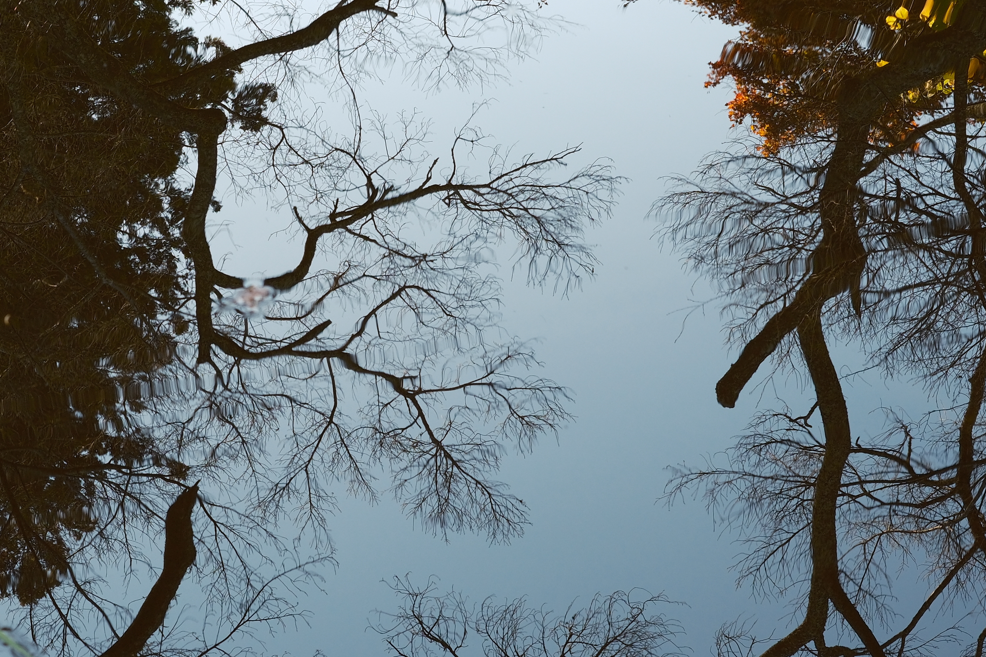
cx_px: 424
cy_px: 397
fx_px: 2355
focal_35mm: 86
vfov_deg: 15.9
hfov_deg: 23.6
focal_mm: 27
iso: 400
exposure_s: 1/42
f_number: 5.6
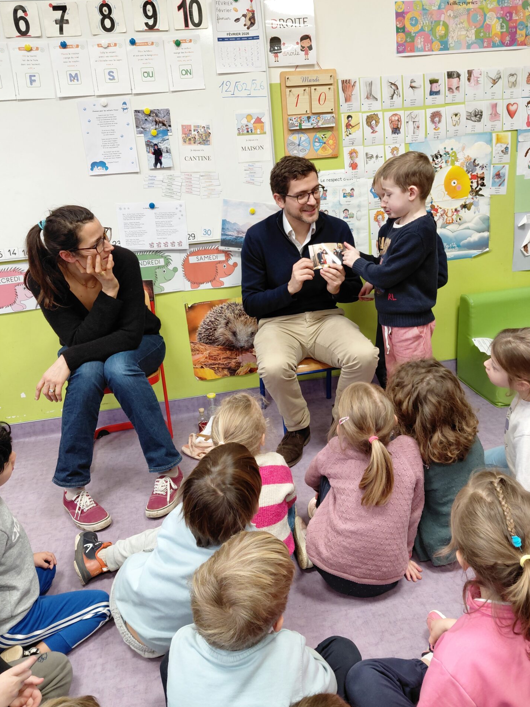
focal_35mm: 27
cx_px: 265
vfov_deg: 65.3
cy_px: 330
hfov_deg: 51.4
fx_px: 551
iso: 200
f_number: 1.8
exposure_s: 1/50.1
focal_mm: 4.69
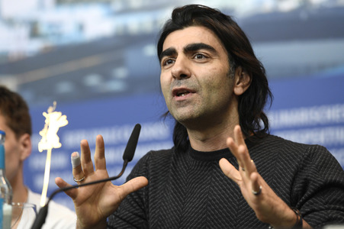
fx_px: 1575
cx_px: 172
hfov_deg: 12.5
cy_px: 114
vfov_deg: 8.3
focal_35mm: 165
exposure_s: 1/400
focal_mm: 165
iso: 2000
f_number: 3.5
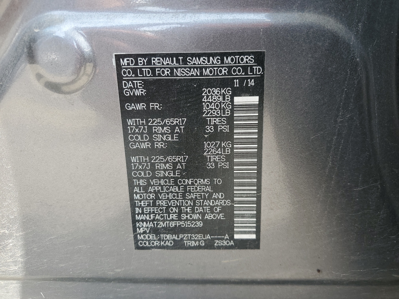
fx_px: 300
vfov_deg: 53.1
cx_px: 200
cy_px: 150
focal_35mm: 26
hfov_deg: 67.3
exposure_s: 1/169
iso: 50
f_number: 1.5
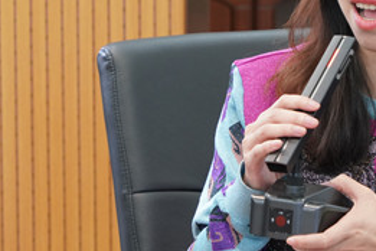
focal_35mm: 244
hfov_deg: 8.4
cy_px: 46
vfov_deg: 5.6
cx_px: 327
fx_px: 2548
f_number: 8
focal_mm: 106
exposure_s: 1/15
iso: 2500
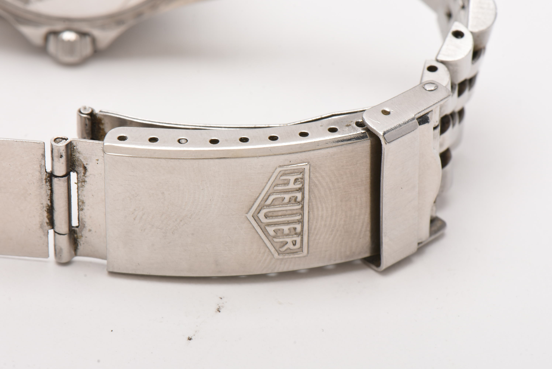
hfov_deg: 16.1
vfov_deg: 10.8
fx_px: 1956
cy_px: 184
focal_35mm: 128
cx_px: 276
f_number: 20
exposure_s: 1/125
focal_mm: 85
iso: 100
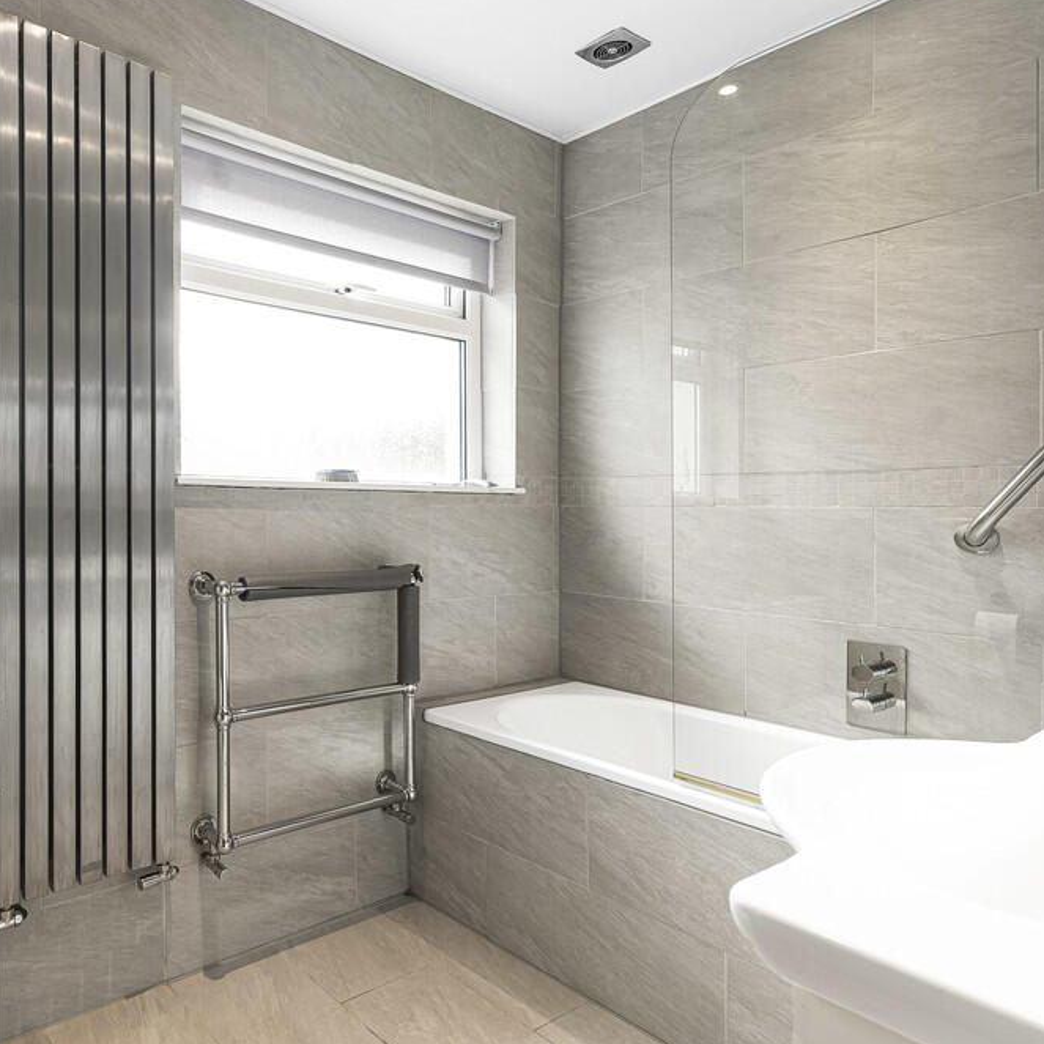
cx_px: 247
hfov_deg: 65.7
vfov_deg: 70.5
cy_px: 516
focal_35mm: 22
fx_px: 739
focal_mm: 16.5
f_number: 8
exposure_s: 1/8
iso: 160
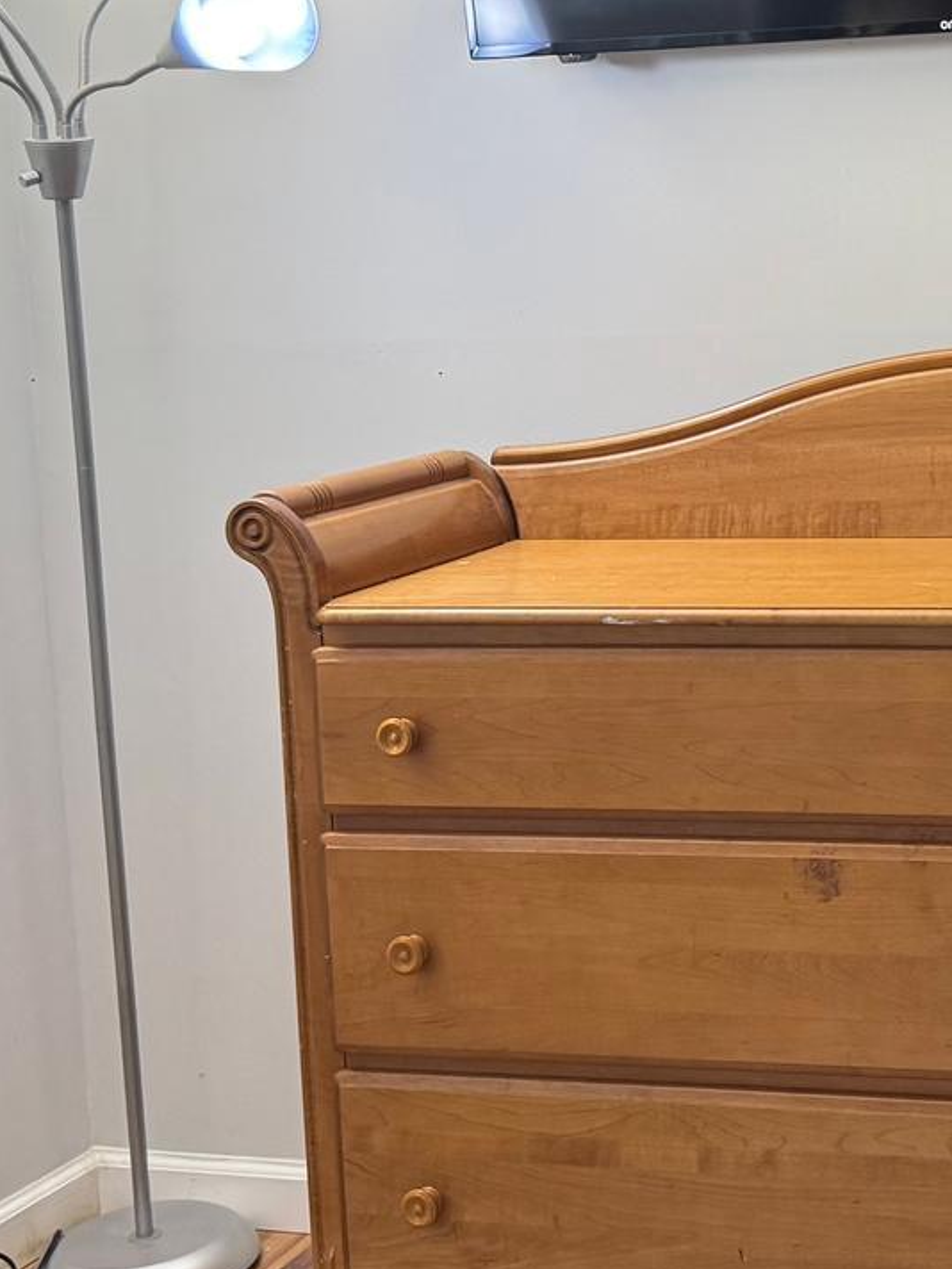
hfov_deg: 20.2
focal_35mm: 69
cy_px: 339
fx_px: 2530
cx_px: 1095
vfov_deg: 27.8
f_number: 1.78
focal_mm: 6.76
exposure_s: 1/120
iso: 200
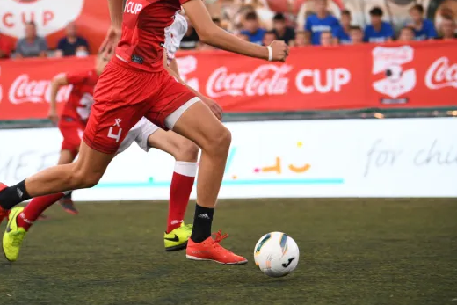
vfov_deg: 9.2
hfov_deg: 13.7
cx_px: 132
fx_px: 1892
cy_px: 90
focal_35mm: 149
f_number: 2.8
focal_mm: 102
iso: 1600
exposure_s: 1/400
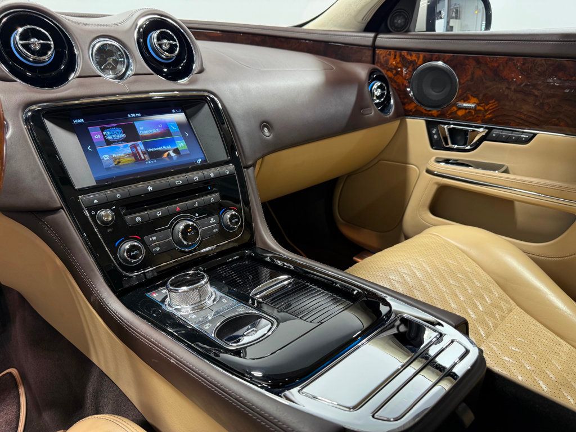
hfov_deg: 71.6
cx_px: 288
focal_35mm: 24
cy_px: 216
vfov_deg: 56.8
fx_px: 399
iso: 125
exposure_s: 1/60
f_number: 1.78
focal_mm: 6.76
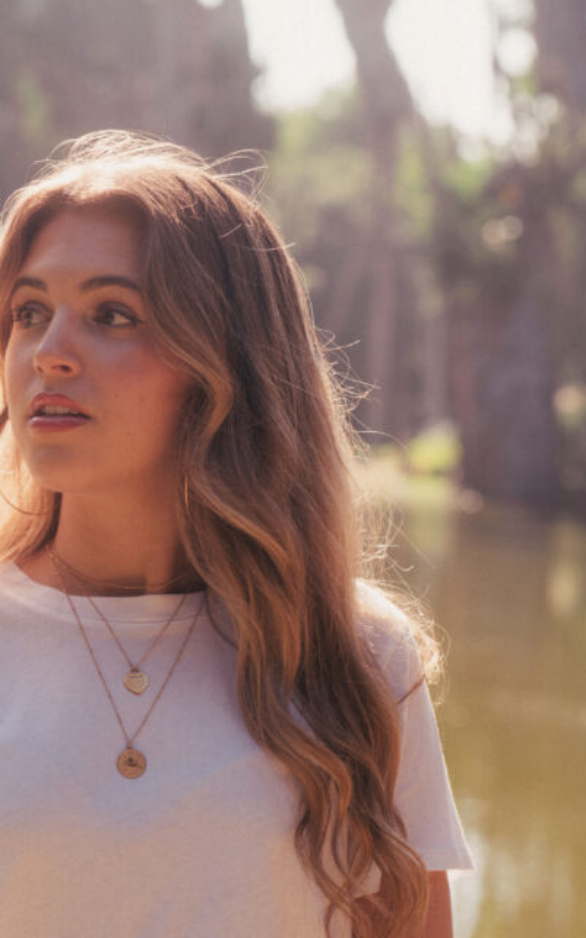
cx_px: 140
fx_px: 2659
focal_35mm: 104
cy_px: 478
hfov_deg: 12.5
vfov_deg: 20.0
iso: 100
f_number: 4
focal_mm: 64
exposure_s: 1/200
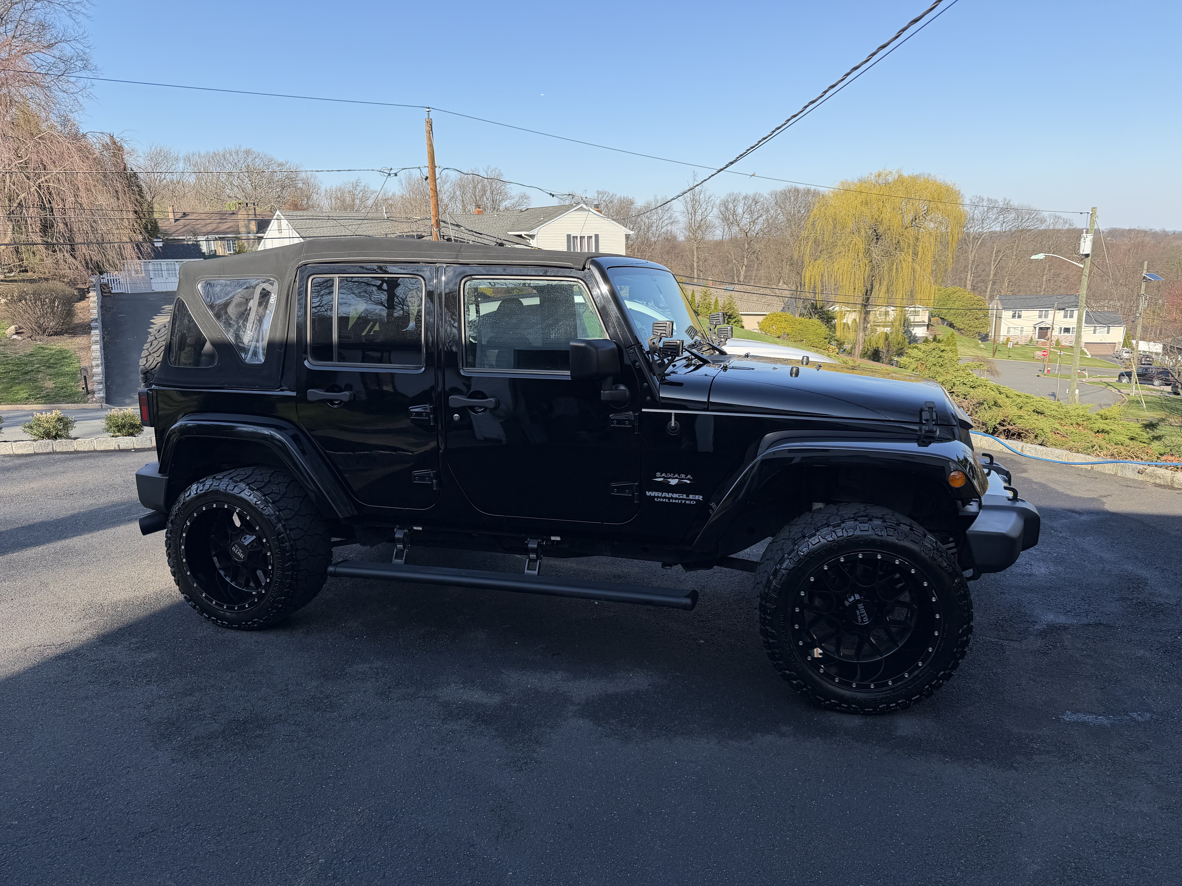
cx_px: 591
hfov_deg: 71.6
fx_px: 820
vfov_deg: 56.8
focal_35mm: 24
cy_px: 443
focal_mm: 6.76
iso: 80
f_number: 1.78
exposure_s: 1/1901
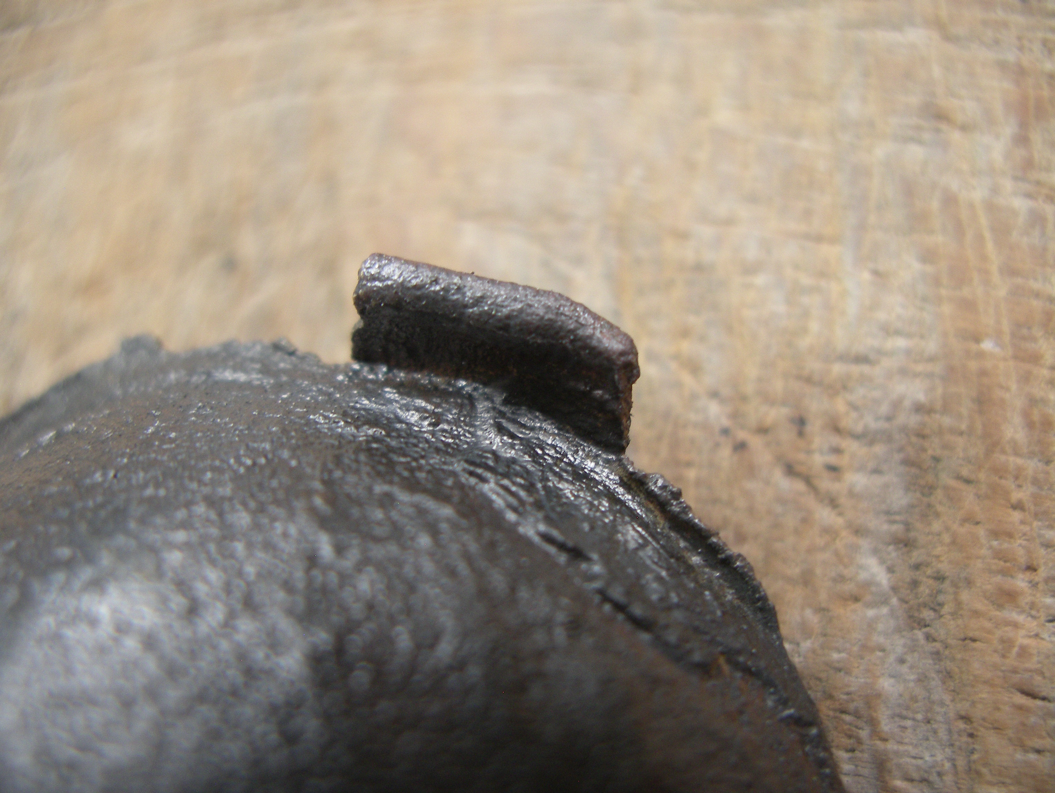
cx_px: 528
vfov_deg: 38.7
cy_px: 396
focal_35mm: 37
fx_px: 1128
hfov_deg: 50.1
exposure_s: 1/10
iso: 200
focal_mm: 7.8
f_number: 2.8
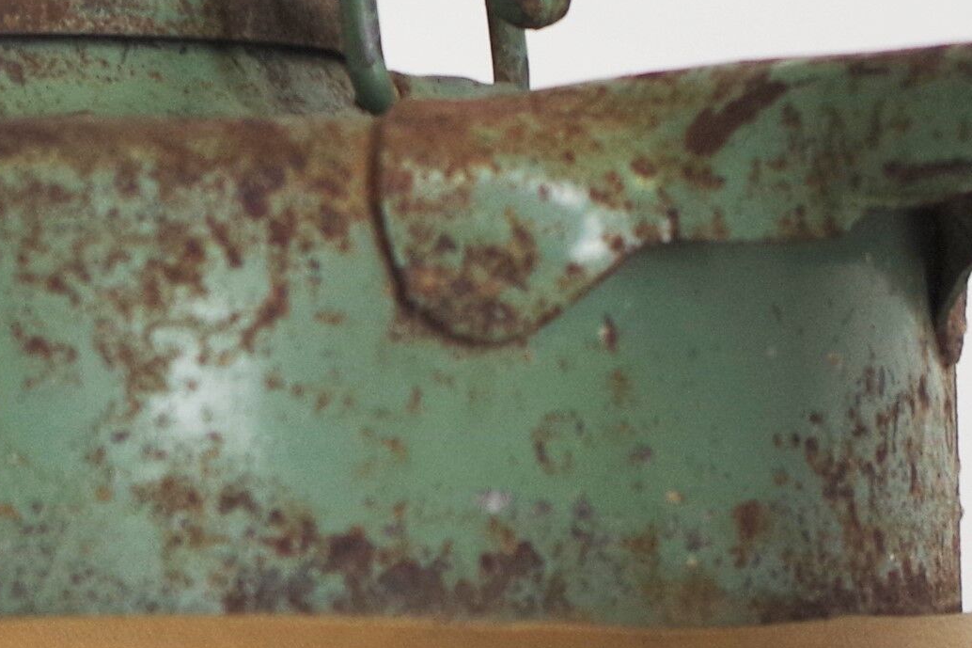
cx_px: -21
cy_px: 133
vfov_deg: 5.0
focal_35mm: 272
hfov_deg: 7.5
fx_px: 7342
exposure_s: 1/60
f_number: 4
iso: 200
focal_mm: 32.5
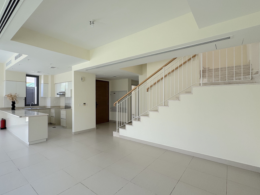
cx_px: 103
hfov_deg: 86.6
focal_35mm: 18
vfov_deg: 71.6
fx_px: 135
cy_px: 98
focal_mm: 2.22
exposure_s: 1/99
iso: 64
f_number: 2.2
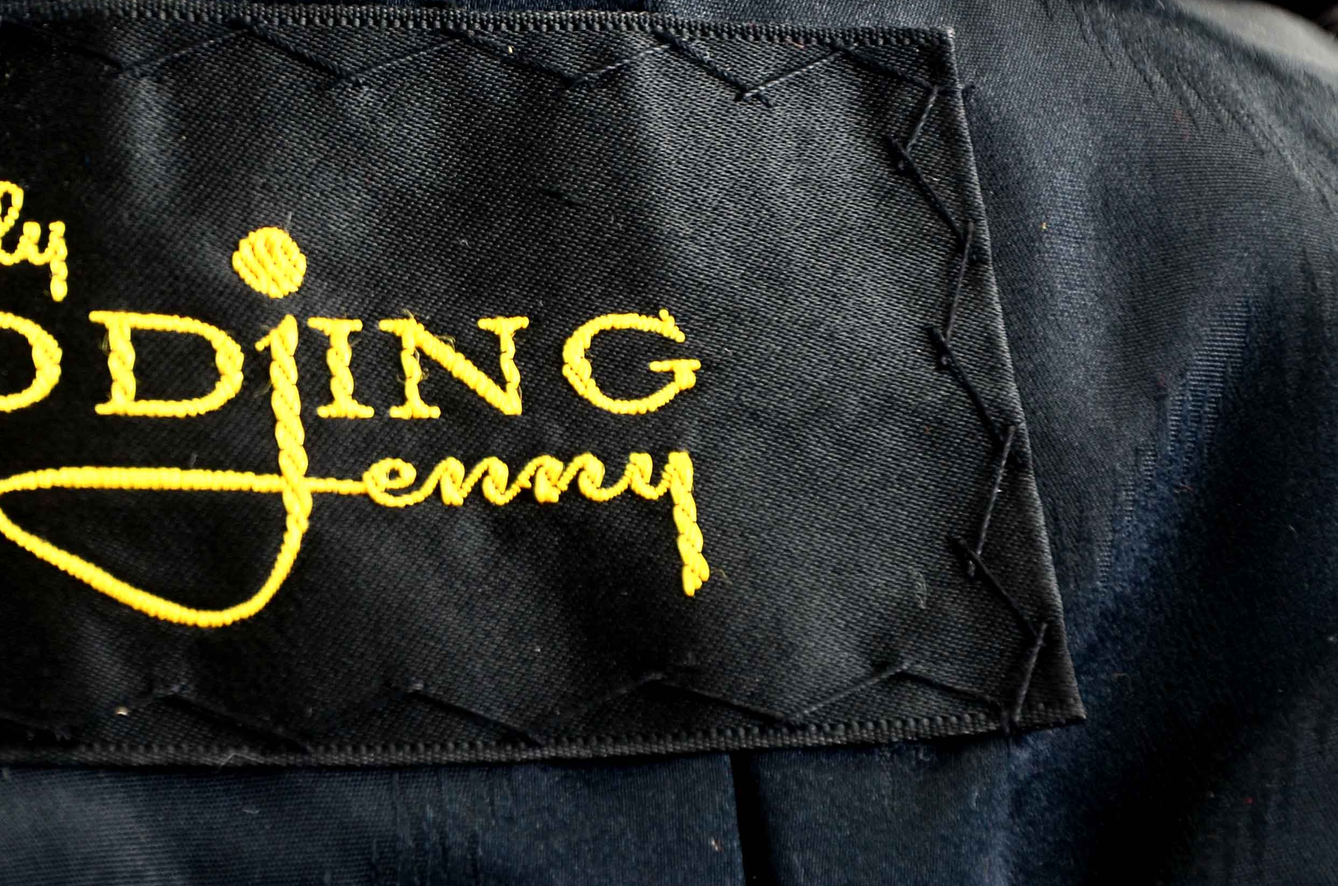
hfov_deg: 6.6
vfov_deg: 4.4
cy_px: 287
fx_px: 11608
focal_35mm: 313
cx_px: 120
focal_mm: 105
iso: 200
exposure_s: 1/160
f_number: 6.3
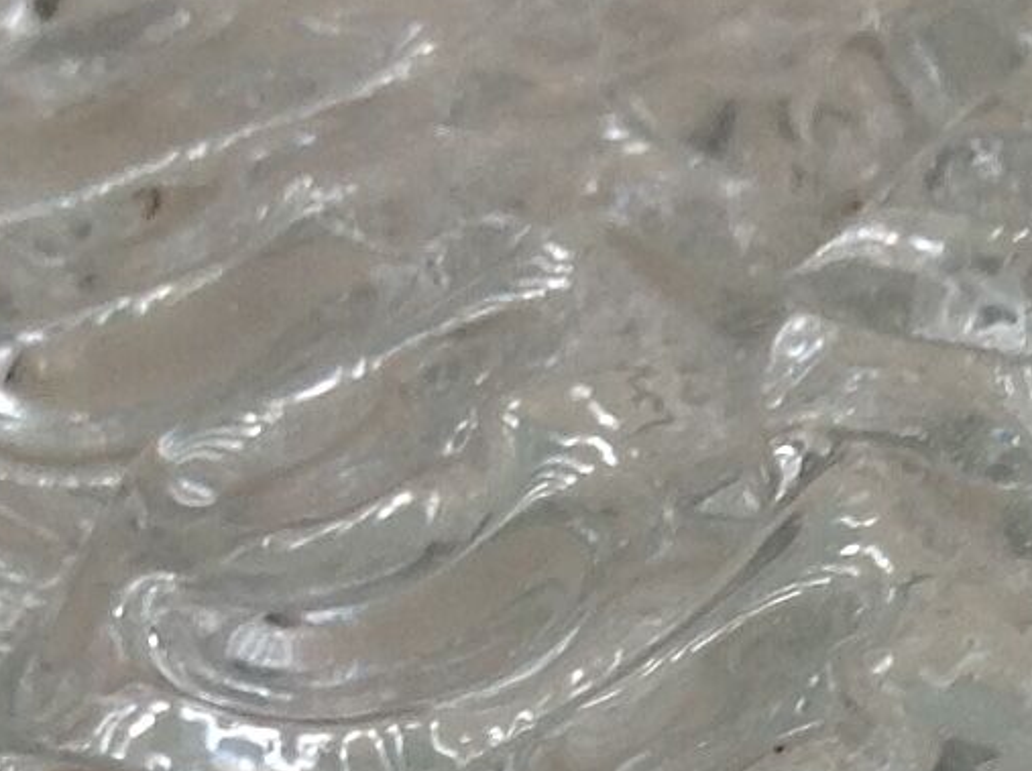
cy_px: 1359
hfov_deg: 10.6
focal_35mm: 179
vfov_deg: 8.0
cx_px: 1573
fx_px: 5330
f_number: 2.4
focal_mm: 4.28
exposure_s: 1/24
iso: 50
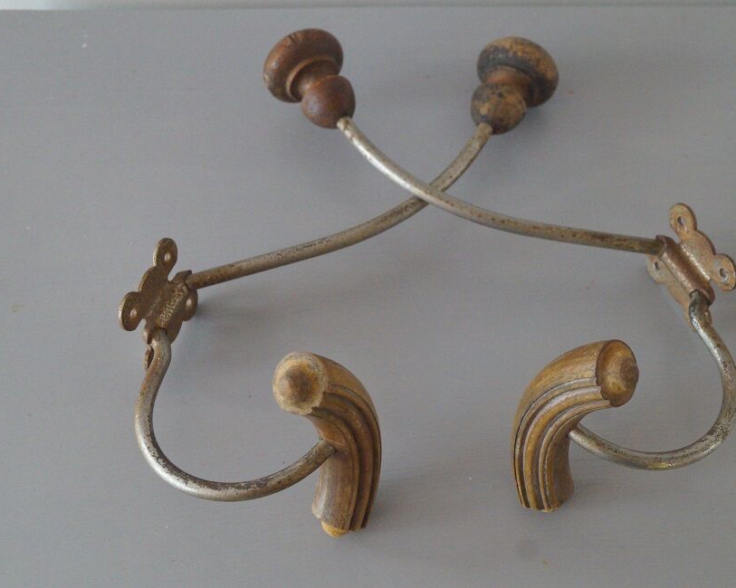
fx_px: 1111
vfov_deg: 29.7
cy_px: 294
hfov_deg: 36.5
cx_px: 439
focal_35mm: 51
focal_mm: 30
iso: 3200
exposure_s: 1/30
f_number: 6.3
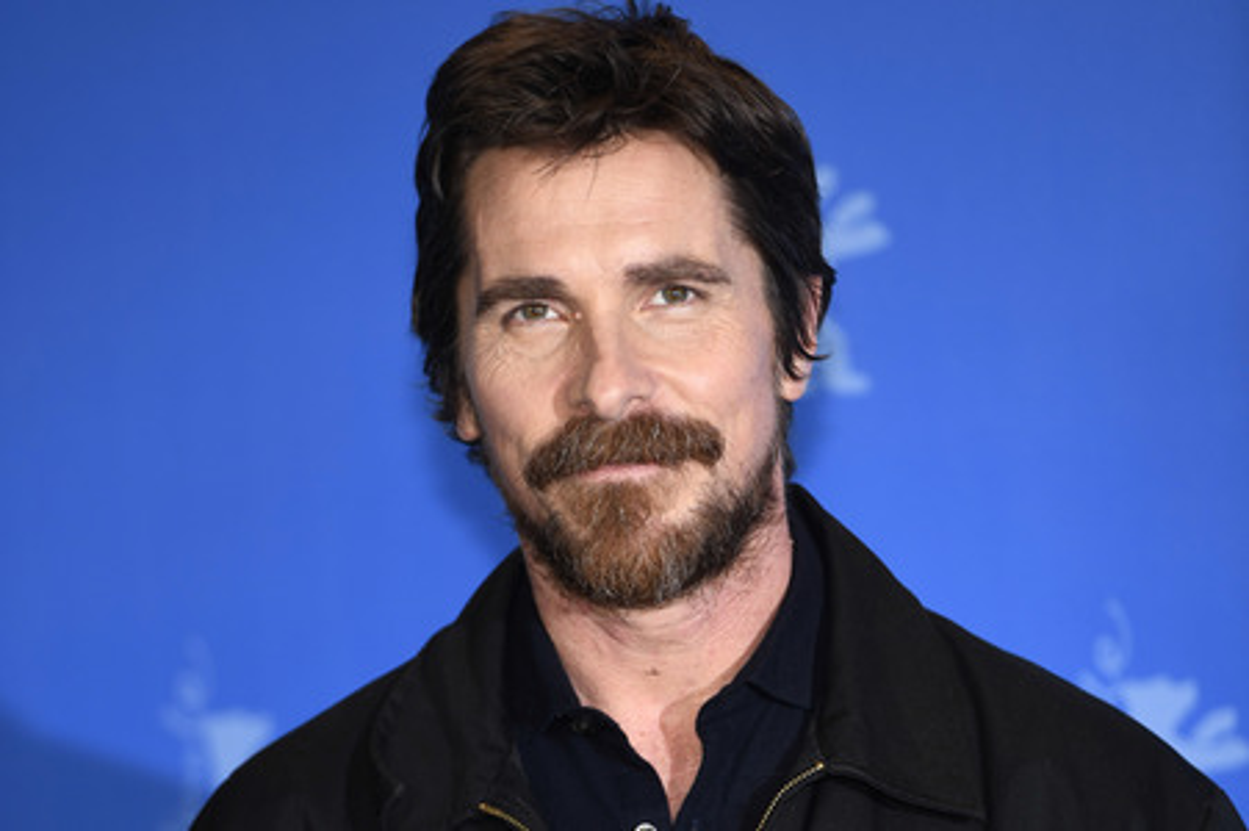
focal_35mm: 200
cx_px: 624
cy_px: 416
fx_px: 6934
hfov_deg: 10.3
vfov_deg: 6.9
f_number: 3.5
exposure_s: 1/320
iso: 800
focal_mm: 200
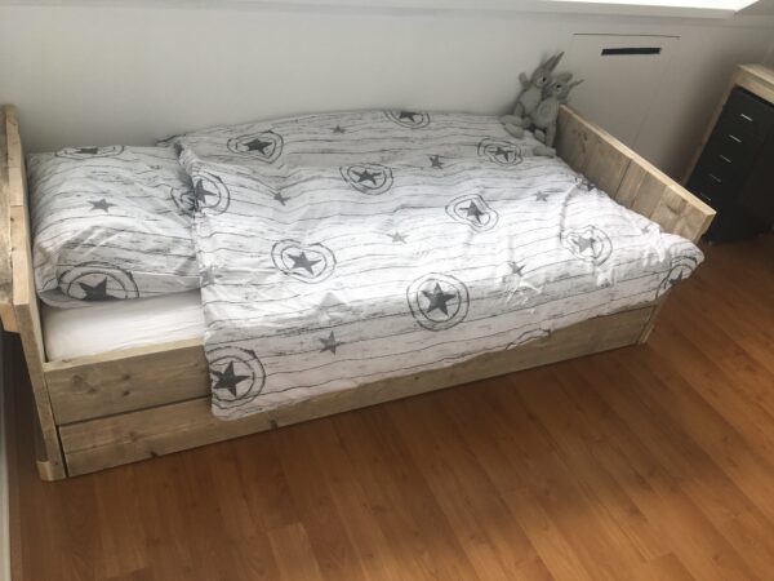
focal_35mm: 29
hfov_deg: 61.7
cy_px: 290
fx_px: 648
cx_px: 387
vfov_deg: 48.2
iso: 25
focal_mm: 4.15
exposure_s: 1/239
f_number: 2.2
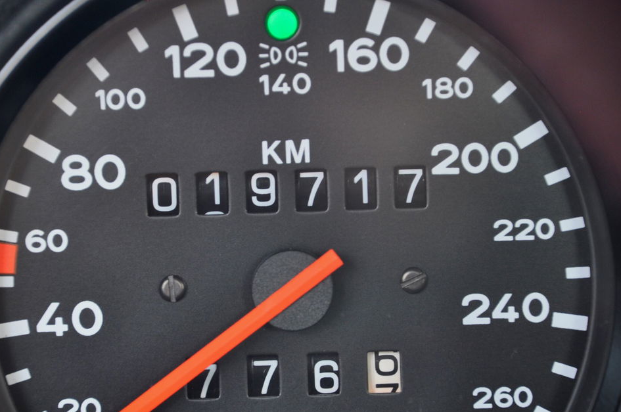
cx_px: 288
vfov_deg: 3.7
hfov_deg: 5.5
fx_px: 6442
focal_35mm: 374
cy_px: 208
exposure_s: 1/3
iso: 500
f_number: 6.3
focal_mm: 230
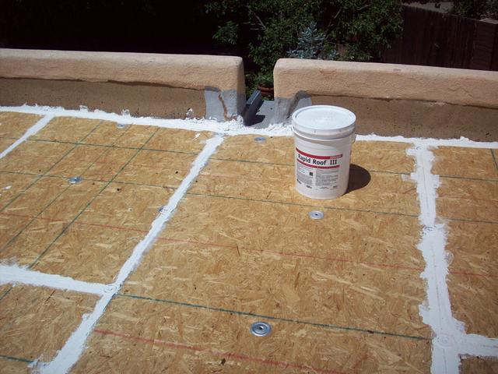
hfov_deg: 50.1
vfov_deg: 38.7
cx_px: 249
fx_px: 532
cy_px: 187
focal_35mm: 37
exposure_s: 1/1242
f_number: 5.6
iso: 80
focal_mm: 6.2
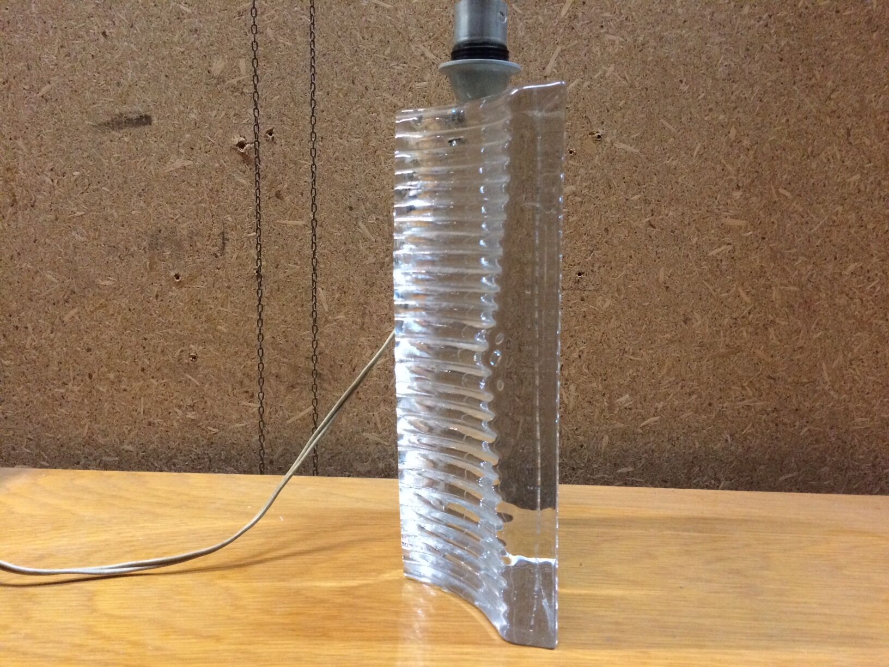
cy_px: 334
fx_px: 745
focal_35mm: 29
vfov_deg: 48.2
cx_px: 444
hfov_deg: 61.7
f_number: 2.2
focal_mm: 4.15
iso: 320
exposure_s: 1/25
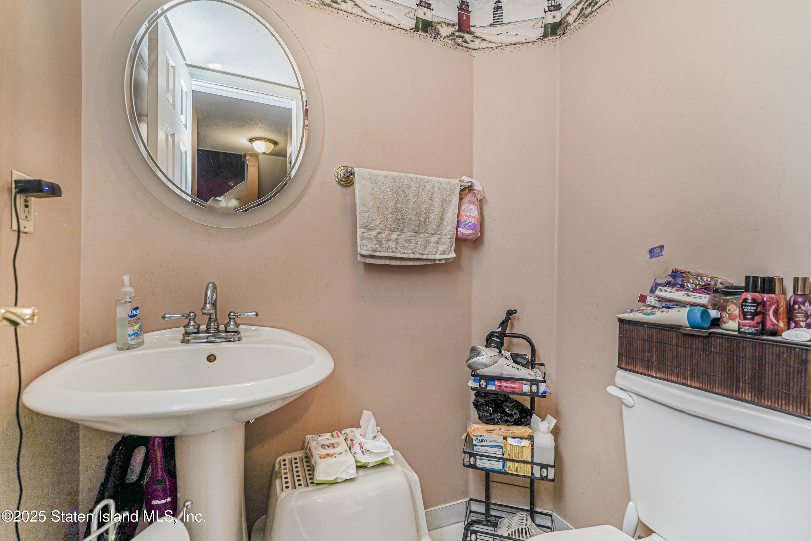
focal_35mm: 16
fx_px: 360
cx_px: 406
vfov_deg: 73.7
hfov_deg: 96.7
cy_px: 270
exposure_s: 1/30
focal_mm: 16
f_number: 4
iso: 160
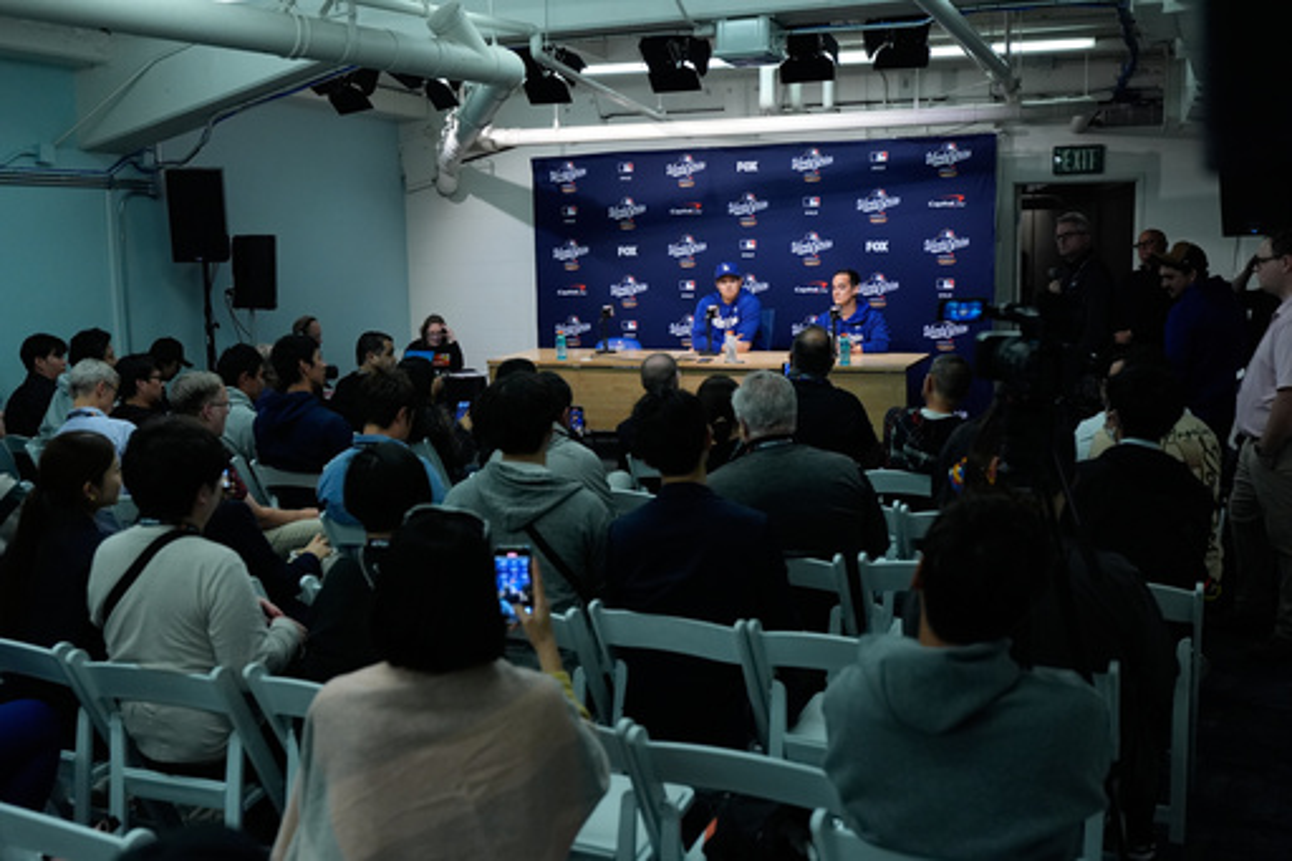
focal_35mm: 35
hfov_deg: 54.4
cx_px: 646
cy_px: 430
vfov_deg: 37.8
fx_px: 1256
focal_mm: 35
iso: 2000
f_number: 2.8
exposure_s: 1/1000
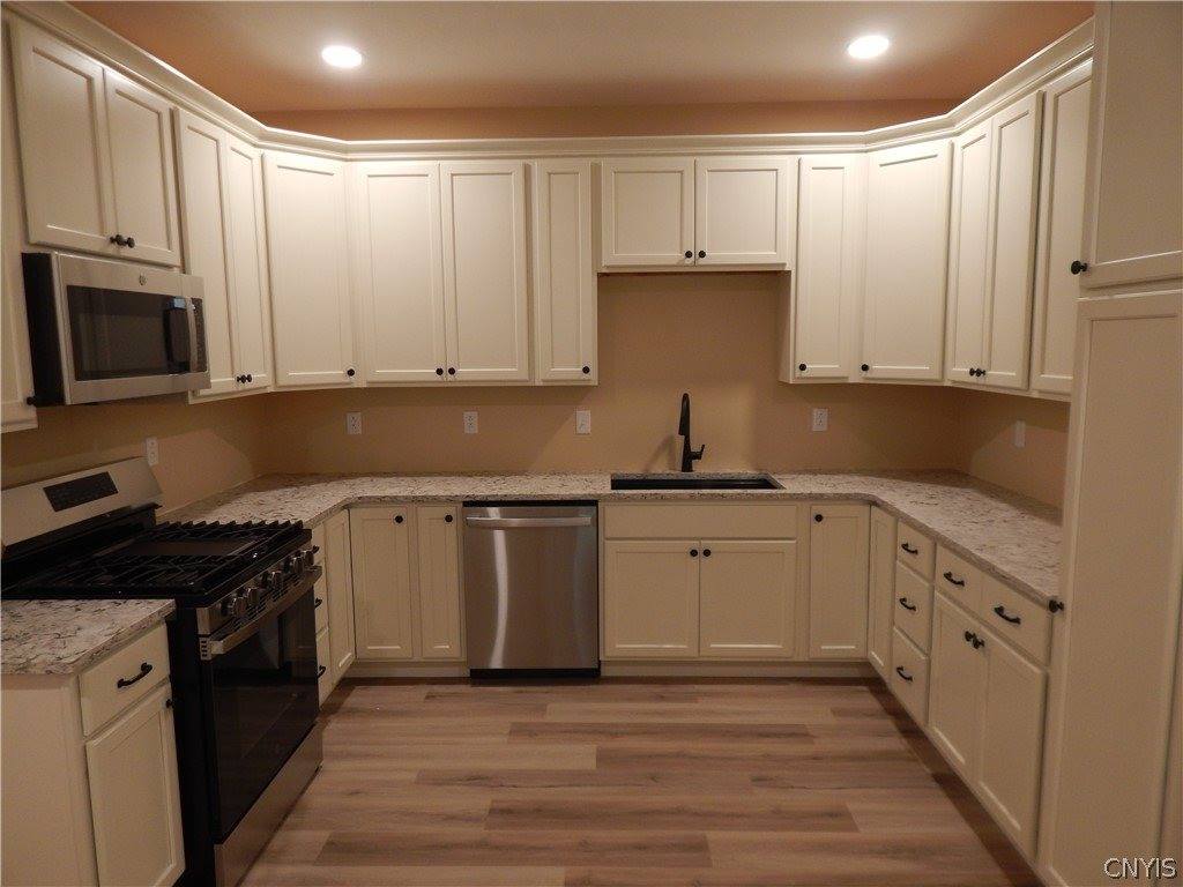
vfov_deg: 58.9
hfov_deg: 73.9
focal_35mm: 23
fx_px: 786
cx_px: 592
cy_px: 444
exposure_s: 1/30
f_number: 3
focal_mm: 4
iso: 180
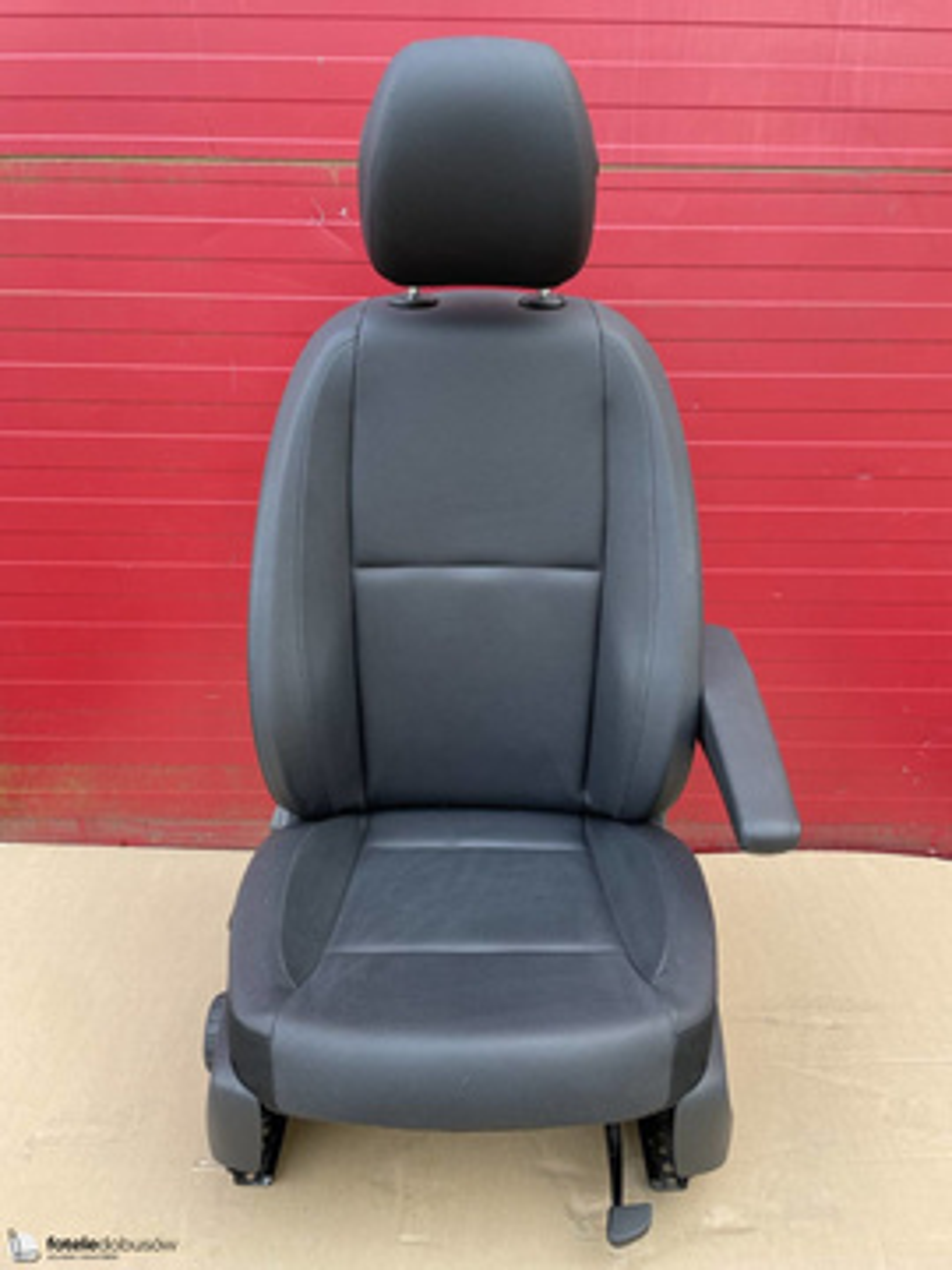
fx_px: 953
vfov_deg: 67.3
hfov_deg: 53.1
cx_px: 476
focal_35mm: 26
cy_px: 635
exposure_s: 1/121
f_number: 1.6
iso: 40
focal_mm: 4.2
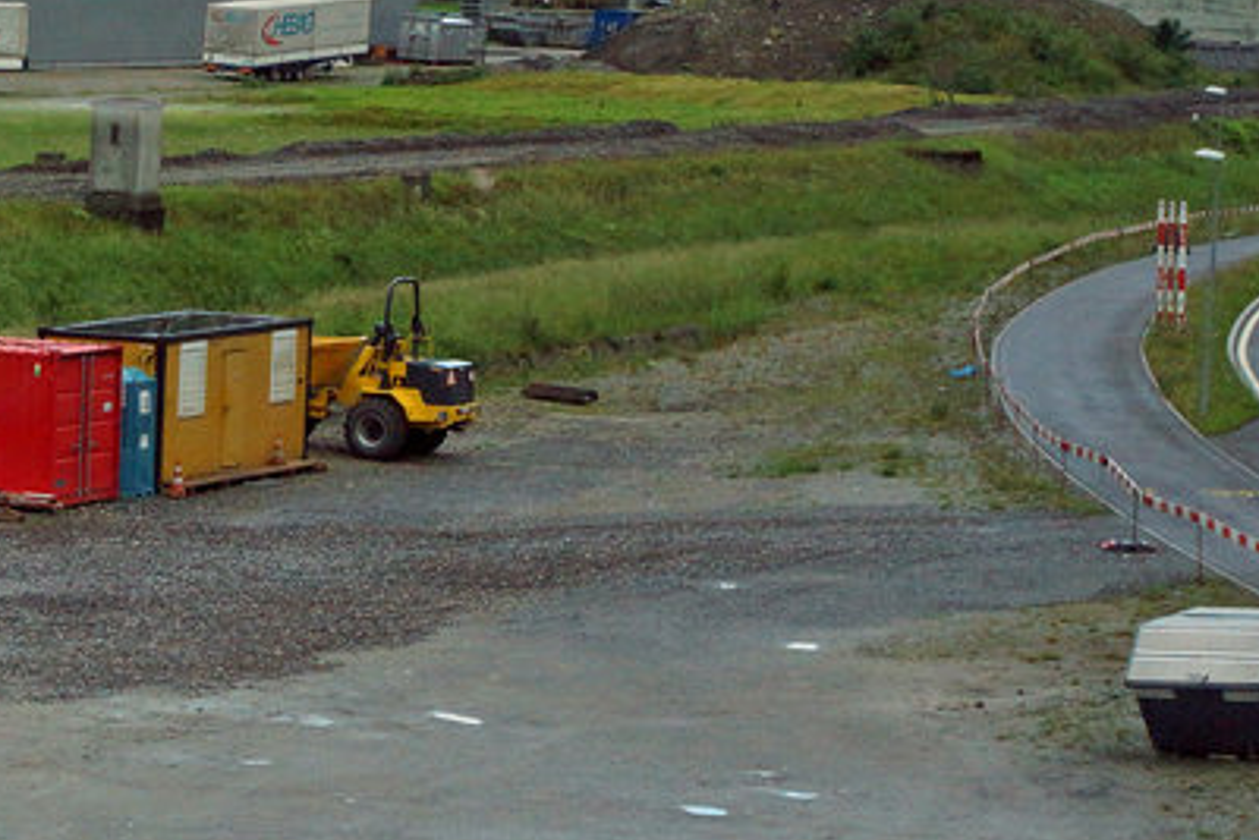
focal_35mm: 158
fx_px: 5510
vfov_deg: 8.7
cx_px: -371
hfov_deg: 12.6
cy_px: 337
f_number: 5.6
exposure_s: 1/1000
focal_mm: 35
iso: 1000
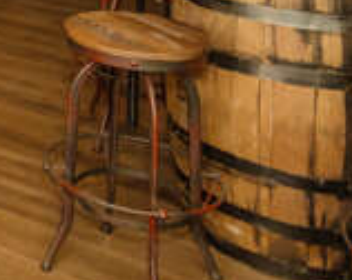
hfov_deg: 20.3
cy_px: -169
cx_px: -243
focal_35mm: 73
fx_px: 760
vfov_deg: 18.1
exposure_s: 1/160
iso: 1600
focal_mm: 16
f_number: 8
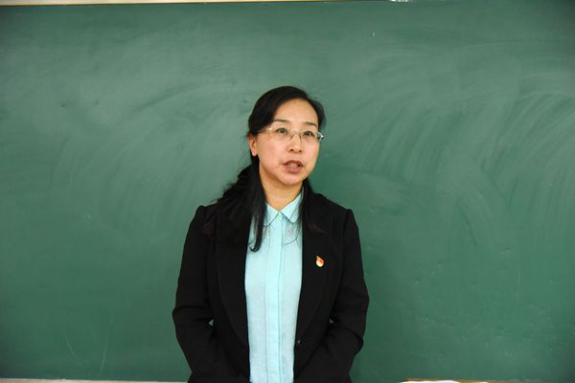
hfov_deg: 34.5
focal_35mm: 58
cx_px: 288
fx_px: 926
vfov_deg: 23.4
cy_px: 192
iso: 3200
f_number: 4
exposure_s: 1/160
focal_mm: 58
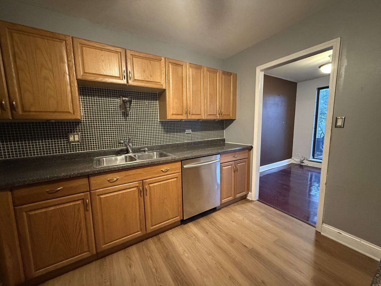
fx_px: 154
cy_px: 143
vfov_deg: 85.7
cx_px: 190
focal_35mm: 14
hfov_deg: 102.1
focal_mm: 2.22
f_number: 2.2
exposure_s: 1/40
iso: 1000
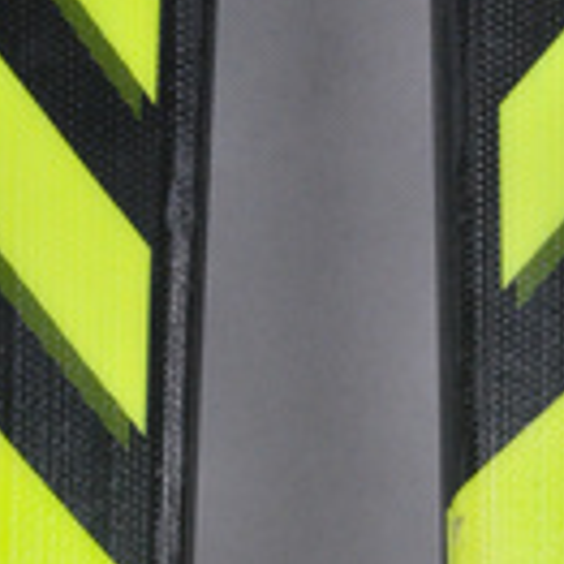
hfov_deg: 3.8
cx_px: 312
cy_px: 796
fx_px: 8469
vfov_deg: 3.8
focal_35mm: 459
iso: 3200
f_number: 9.5
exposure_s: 1/125
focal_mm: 105
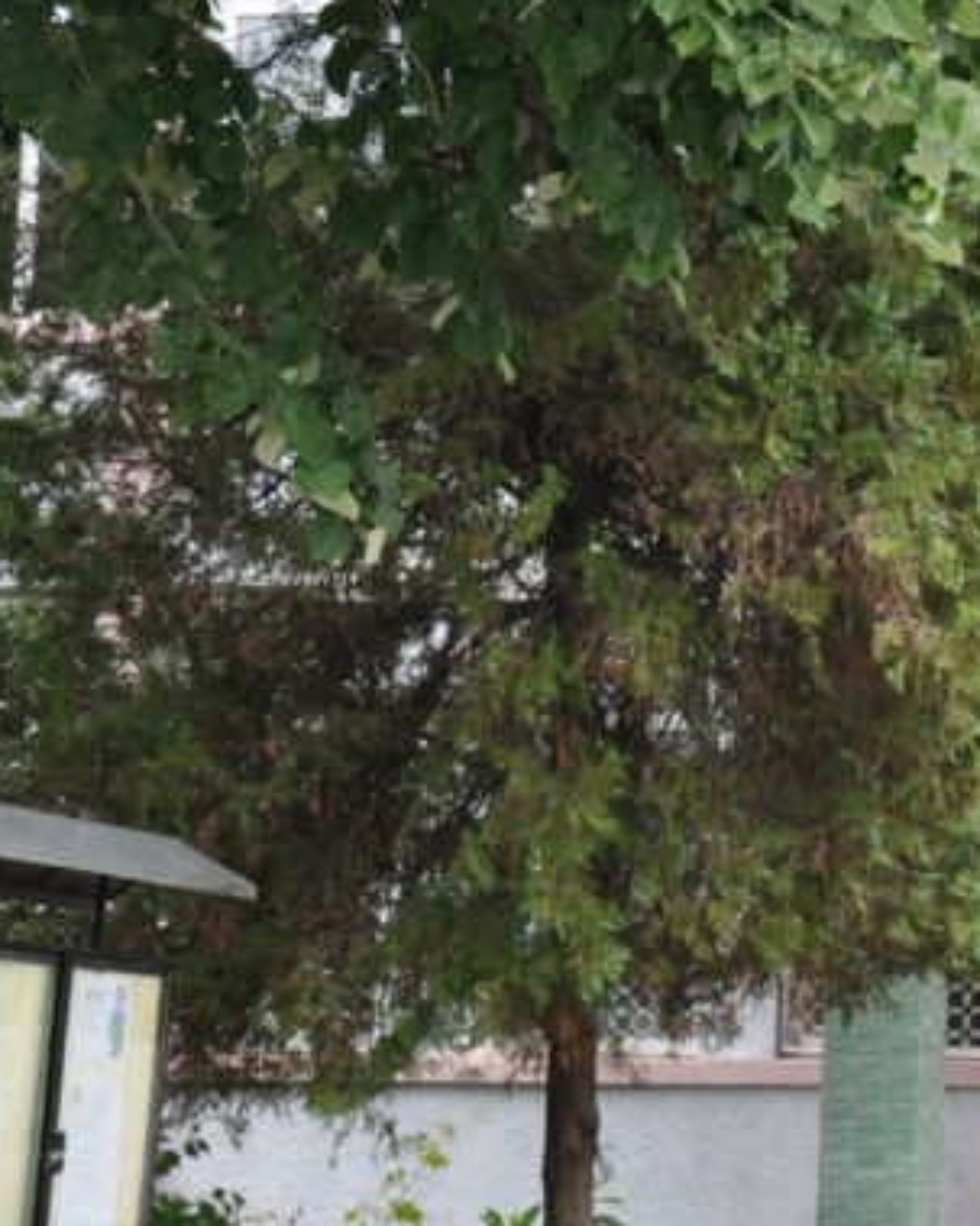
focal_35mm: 119
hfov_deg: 12.4
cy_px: 464
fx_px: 4316
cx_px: 1404
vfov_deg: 16.1
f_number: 6.3
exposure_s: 1/200
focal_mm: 30
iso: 200
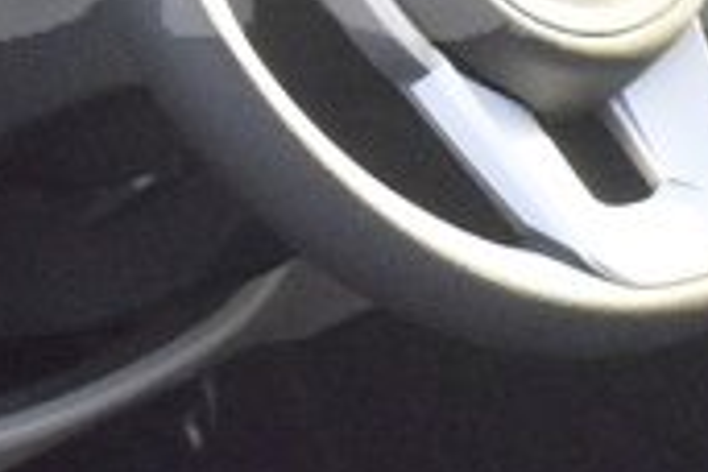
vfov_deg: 6.5
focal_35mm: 210
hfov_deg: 9.8
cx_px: 174
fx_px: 4130
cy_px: -56
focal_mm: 30
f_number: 5
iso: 12800
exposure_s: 1/3200
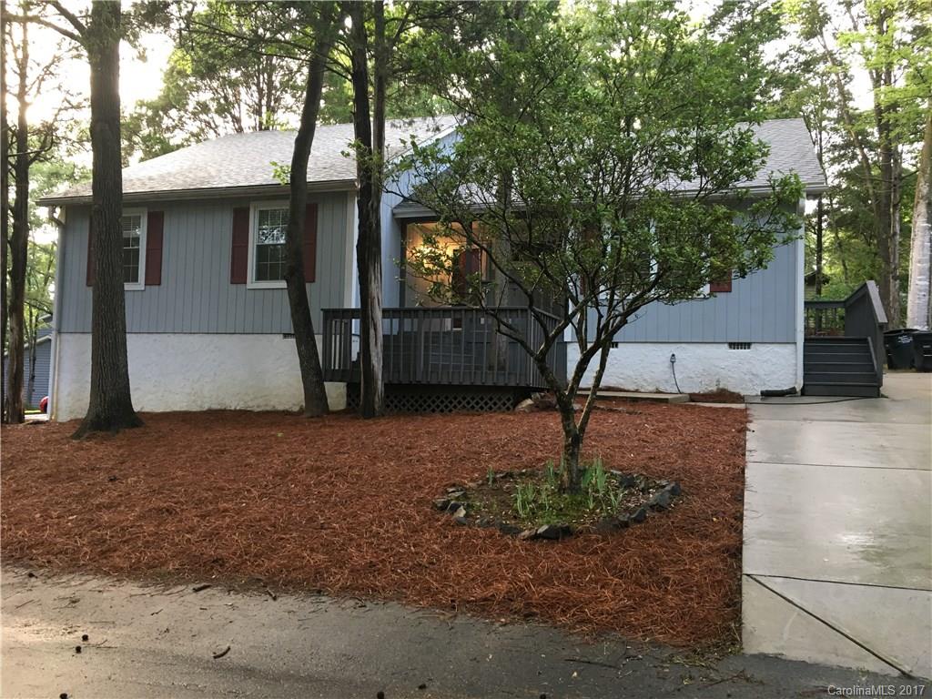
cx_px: 466
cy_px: 350
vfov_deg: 48.2
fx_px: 781
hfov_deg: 61.7
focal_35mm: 29
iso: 80
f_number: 2.2
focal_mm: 4.15
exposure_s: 1/30
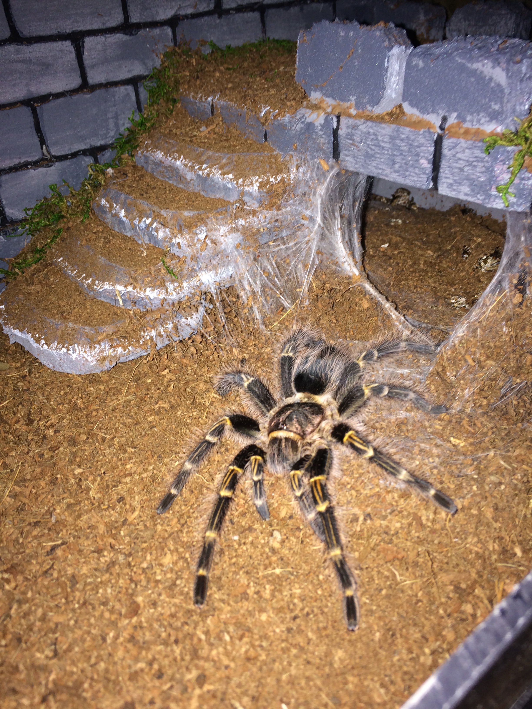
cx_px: 266
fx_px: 594
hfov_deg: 48.2
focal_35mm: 29
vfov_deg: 61.7
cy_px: 354
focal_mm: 4.15
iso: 32
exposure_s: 1/25
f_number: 2.2
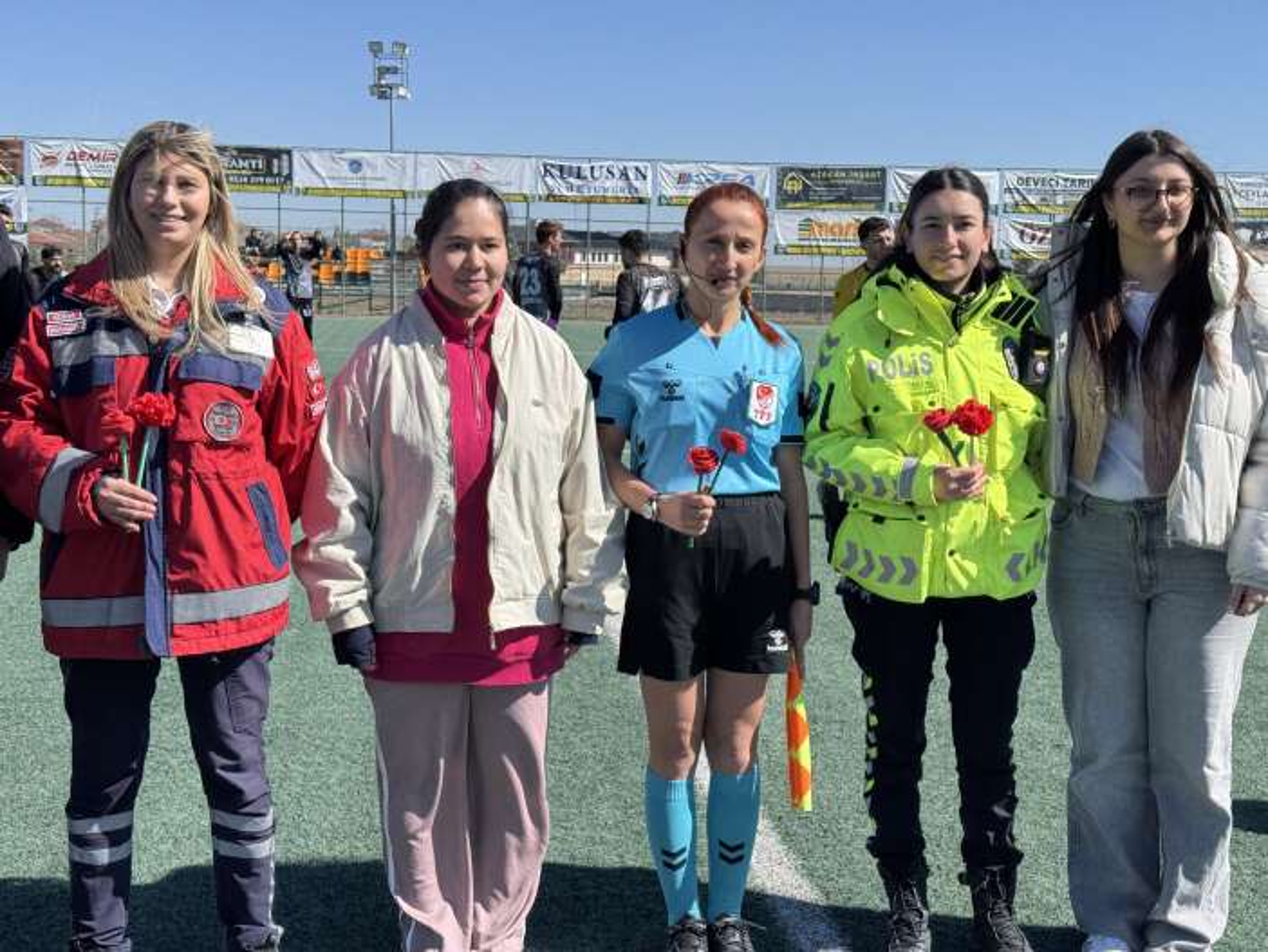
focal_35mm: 48
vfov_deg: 30.3
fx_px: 1759
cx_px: 634
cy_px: 476
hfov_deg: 39.6
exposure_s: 1/4049
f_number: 1.78
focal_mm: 6.76
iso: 64
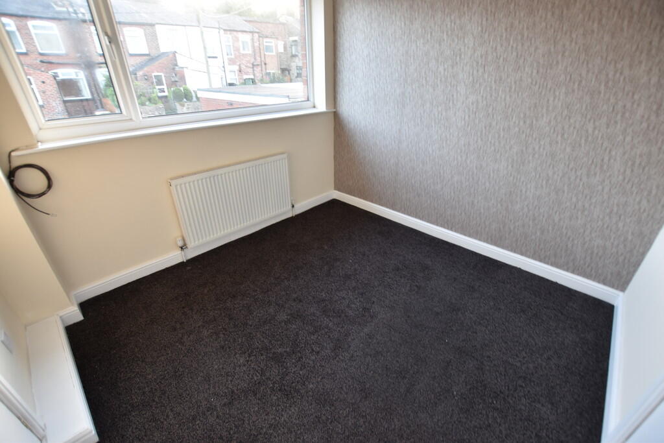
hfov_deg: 100.4
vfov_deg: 77.3
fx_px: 277
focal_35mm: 15
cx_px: 332
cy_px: 222
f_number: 3.5
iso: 100
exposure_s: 1/10
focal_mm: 10
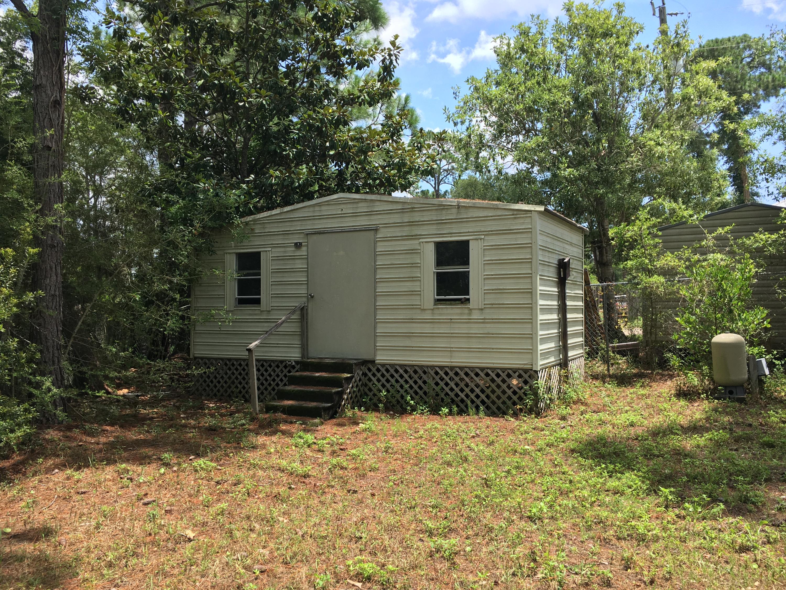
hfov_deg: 61.7
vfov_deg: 48.2
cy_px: 295
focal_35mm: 29
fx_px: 658
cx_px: 393
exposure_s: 1/651
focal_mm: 4.15
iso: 25
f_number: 2.2
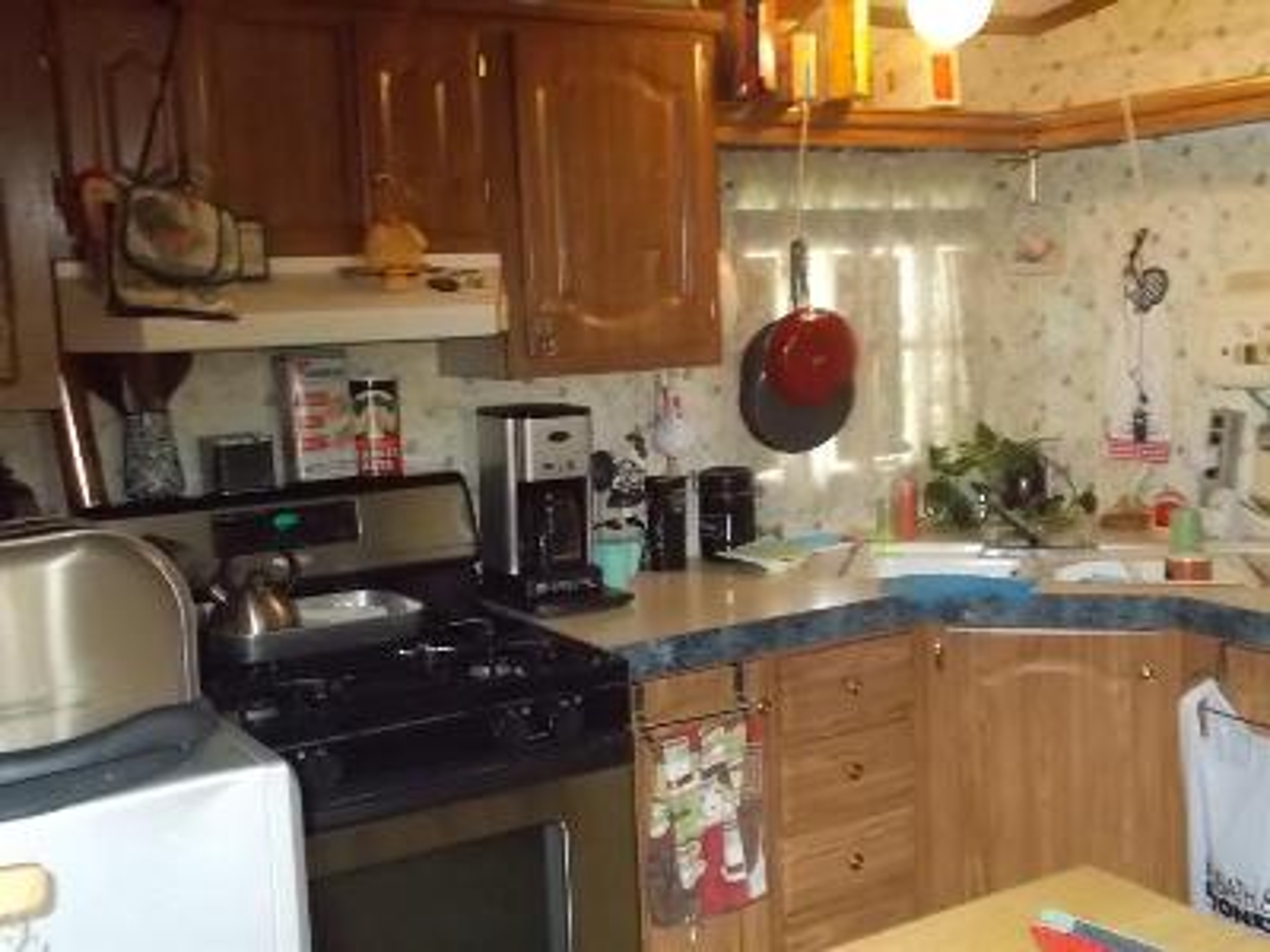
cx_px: 635
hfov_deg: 47.9
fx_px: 1431
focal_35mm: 39
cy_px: 476
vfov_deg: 36.8
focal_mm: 6.9
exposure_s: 1/30
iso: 800
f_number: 3.9
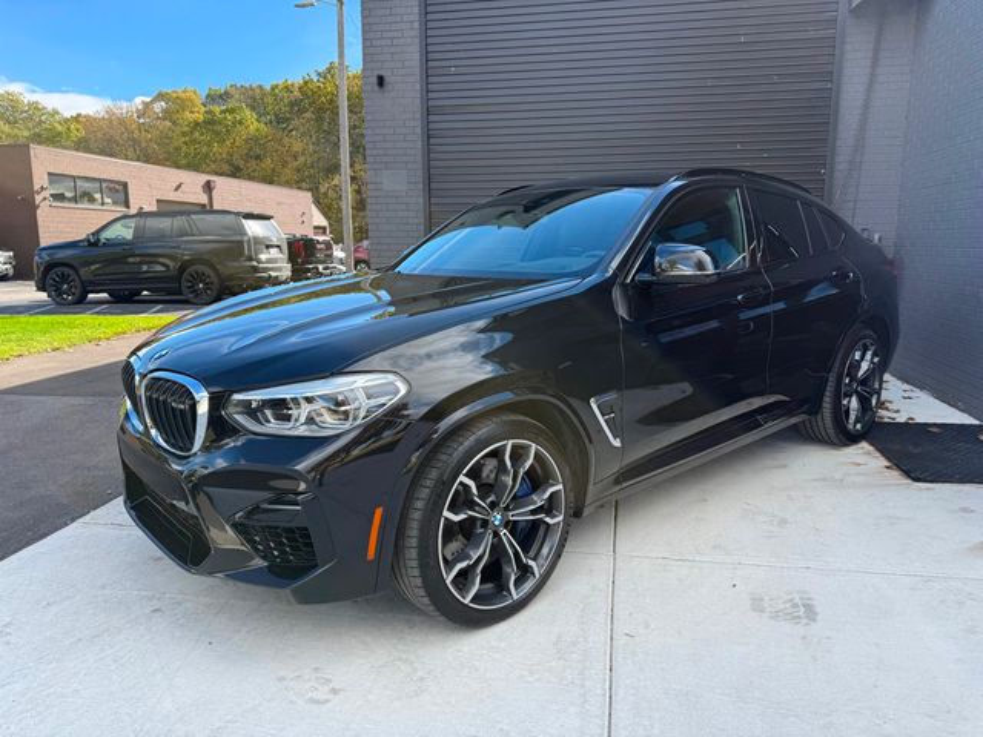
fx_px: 682
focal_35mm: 24
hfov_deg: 71.6
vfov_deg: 56.8
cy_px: 368
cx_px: 492
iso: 80
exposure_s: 1/1075
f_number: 1.78
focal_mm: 6.76
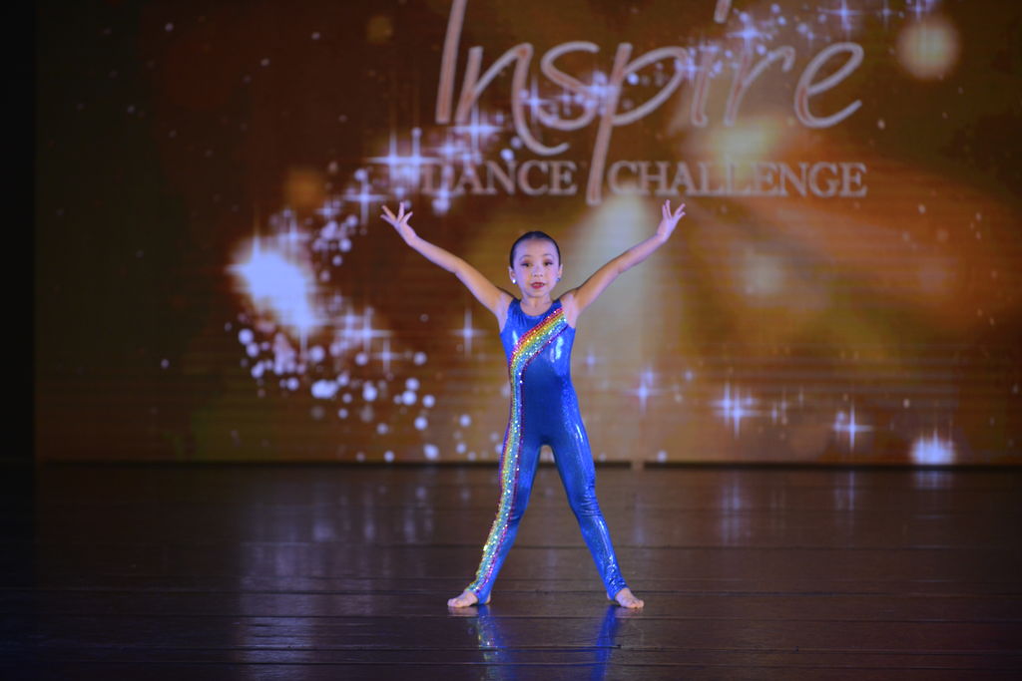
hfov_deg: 11.7
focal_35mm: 175
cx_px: 511
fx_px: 4968
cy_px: 340
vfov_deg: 7.8
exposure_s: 1/400
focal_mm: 175
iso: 1250
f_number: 2.8
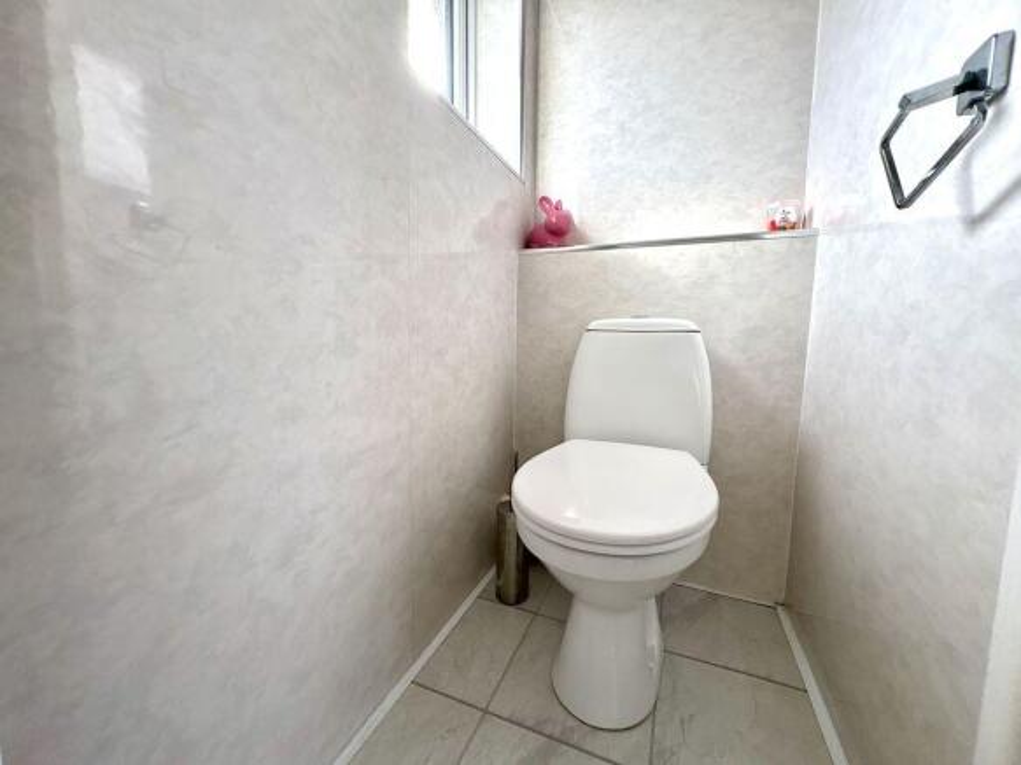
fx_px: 413
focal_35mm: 14
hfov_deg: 102.1
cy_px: 382
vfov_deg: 85.7
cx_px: 510
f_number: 2.2
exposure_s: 1/99
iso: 50
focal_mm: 2.22
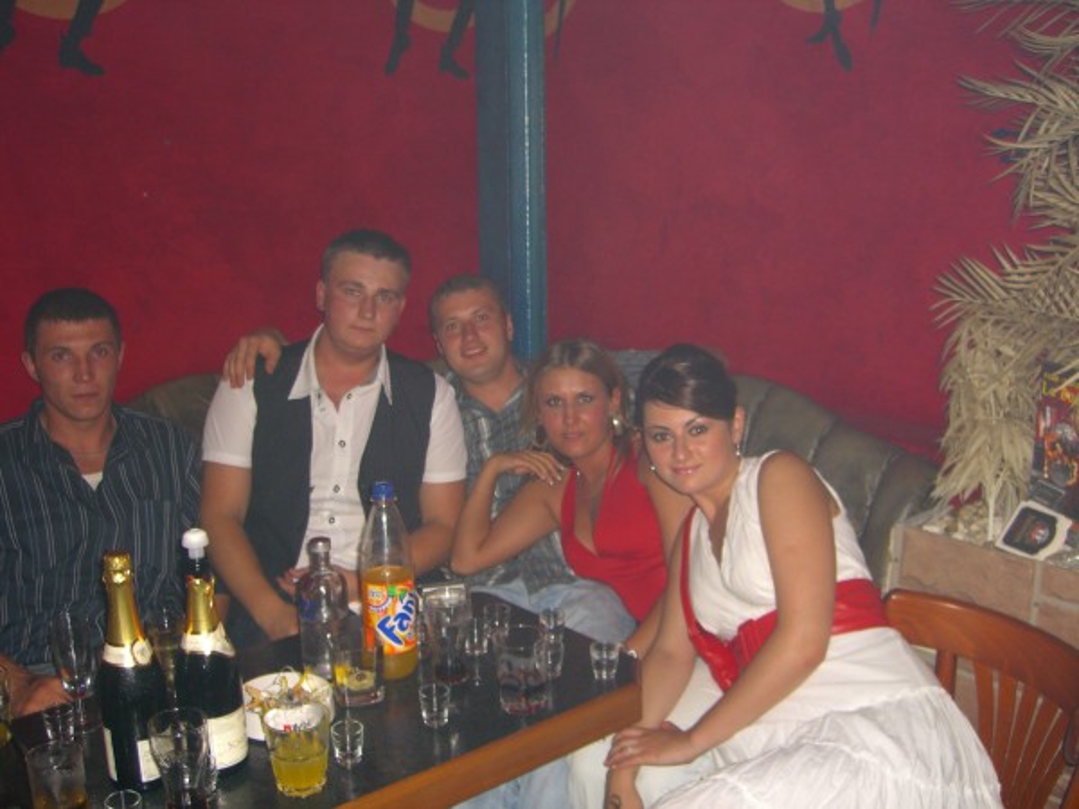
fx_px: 1184
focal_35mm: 38
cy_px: 404
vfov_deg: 37.7
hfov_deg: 49.0
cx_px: 540
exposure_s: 1/60
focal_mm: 7.9
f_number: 2.8
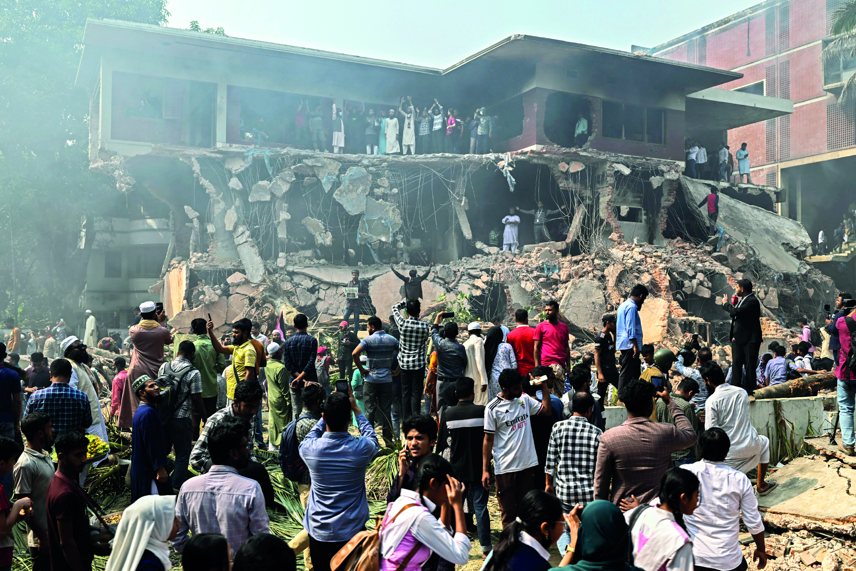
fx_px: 832
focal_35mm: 35
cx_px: 428
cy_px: 286
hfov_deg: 54.4
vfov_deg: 37.9
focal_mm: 35
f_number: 5
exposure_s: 1/200
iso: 64
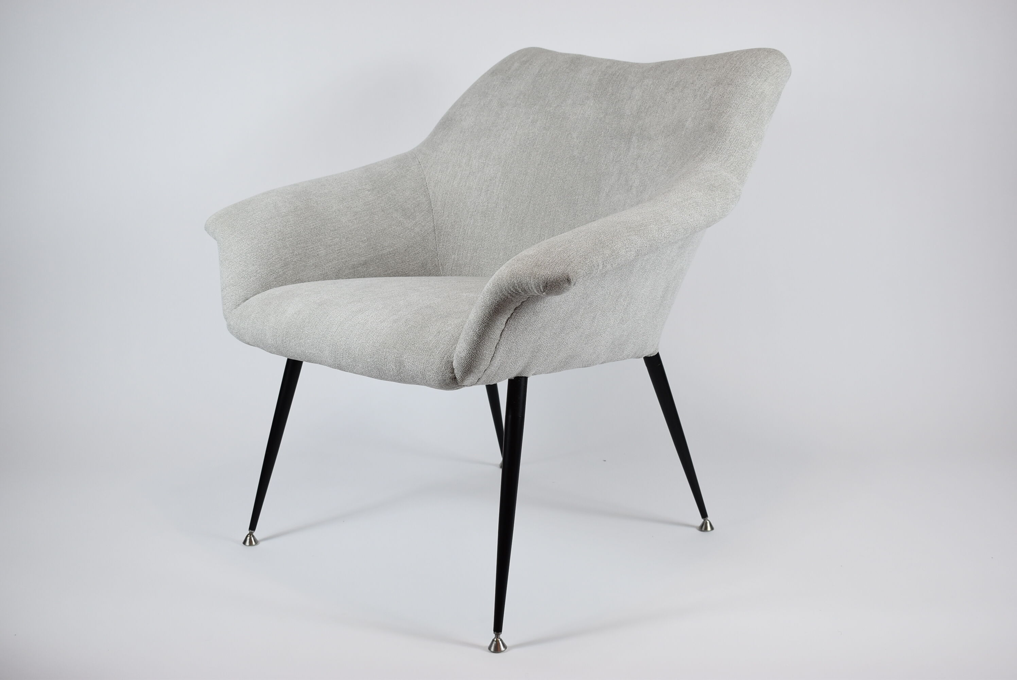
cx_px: 508
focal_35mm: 45
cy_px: 340
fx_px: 1272
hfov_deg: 43.6
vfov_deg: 29.9
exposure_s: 1/125
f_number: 5.6
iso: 560
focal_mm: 30
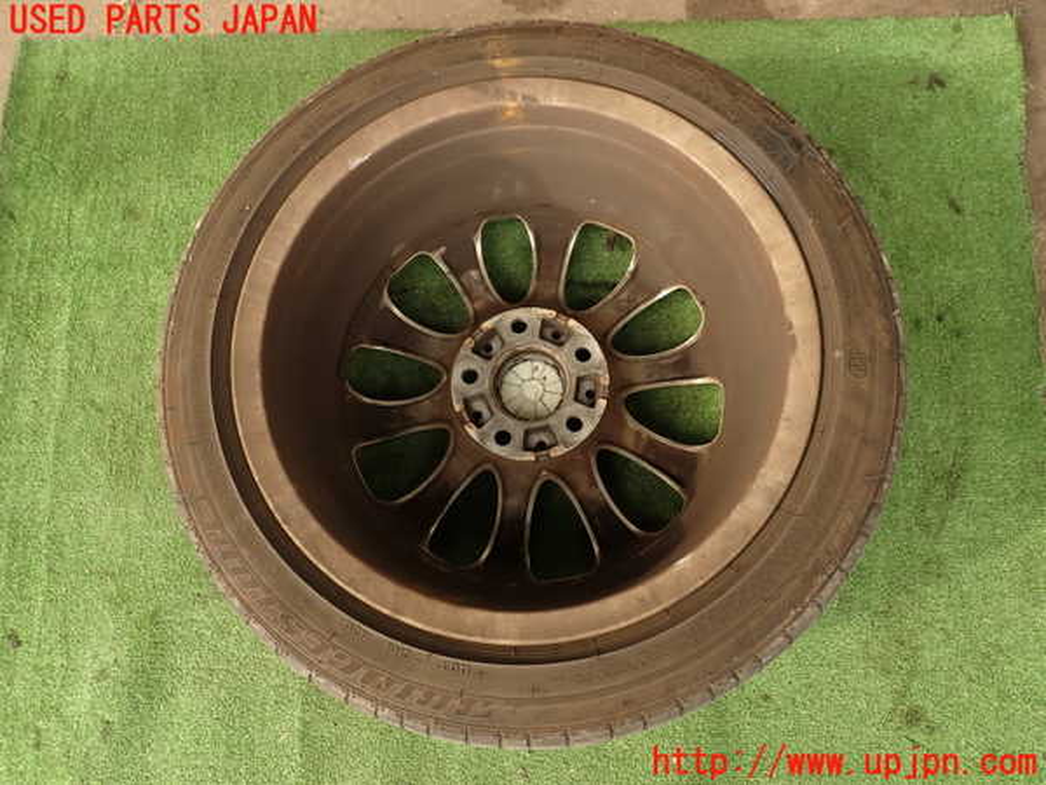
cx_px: 523
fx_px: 755
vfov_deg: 54.9
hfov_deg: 69.4
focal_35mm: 25
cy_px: 392
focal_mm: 4.5
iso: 100
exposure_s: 1/125
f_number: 2.8
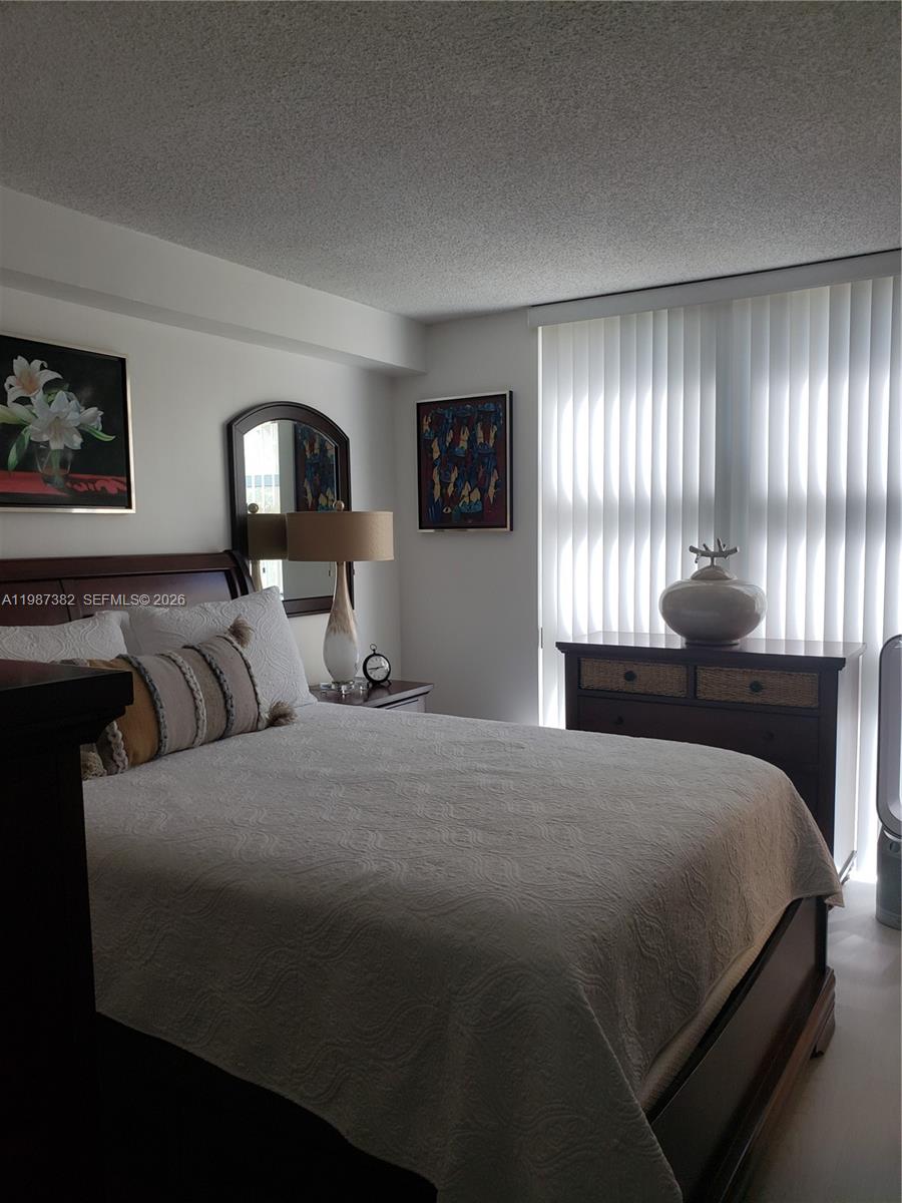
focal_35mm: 26
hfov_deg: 53.1
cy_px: 602
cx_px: 451
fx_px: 903
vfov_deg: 67.3
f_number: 2.4
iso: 64
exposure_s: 1/120
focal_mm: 4.3
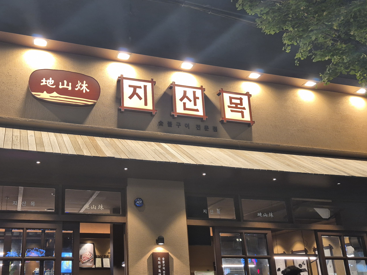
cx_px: 127
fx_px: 382
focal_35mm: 36
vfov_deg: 39.3
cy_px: 180
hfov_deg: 50.6
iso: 125
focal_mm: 5.4
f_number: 1.8
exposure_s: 1/120
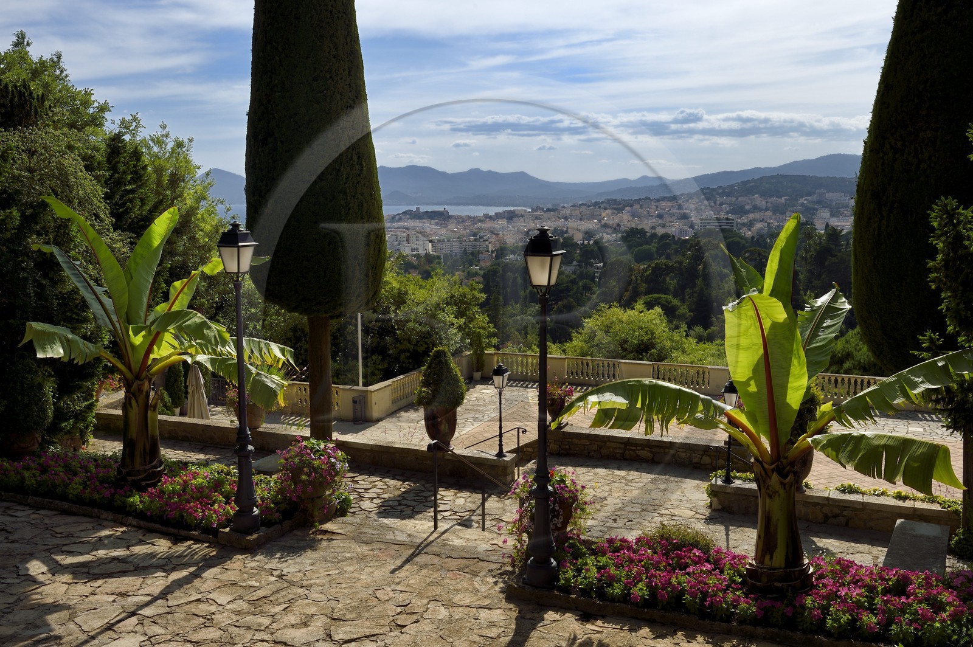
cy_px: 324
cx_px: 486
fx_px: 918
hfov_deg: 55.8
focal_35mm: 34
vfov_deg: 38.8
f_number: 14
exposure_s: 1/320
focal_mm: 34
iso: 200
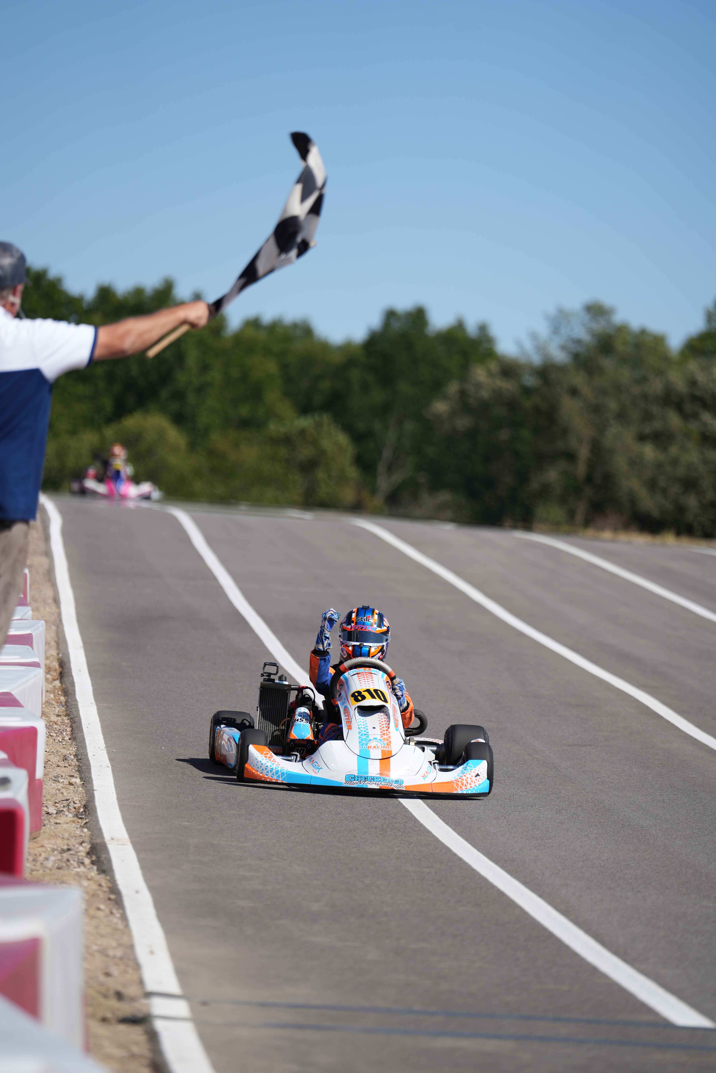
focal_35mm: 180
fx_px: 5370
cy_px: 536
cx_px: 358
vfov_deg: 11.4
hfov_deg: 7.6
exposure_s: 1/3200
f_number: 2.8
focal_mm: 180
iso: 125
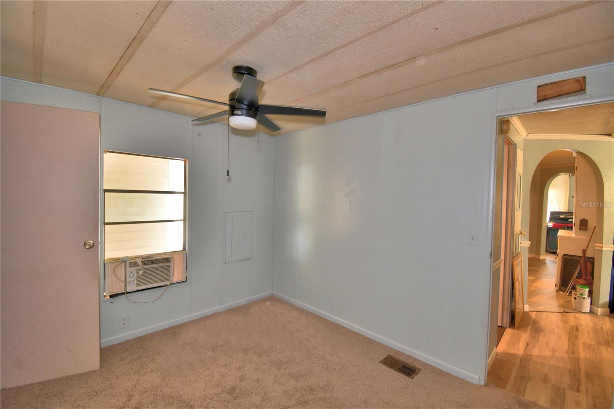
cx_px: 307
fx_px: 256
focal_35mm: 15
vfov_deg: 77.3
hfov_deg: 100.4
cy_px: 204
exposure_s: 1/30
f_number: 4.5
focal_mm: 10
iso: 250
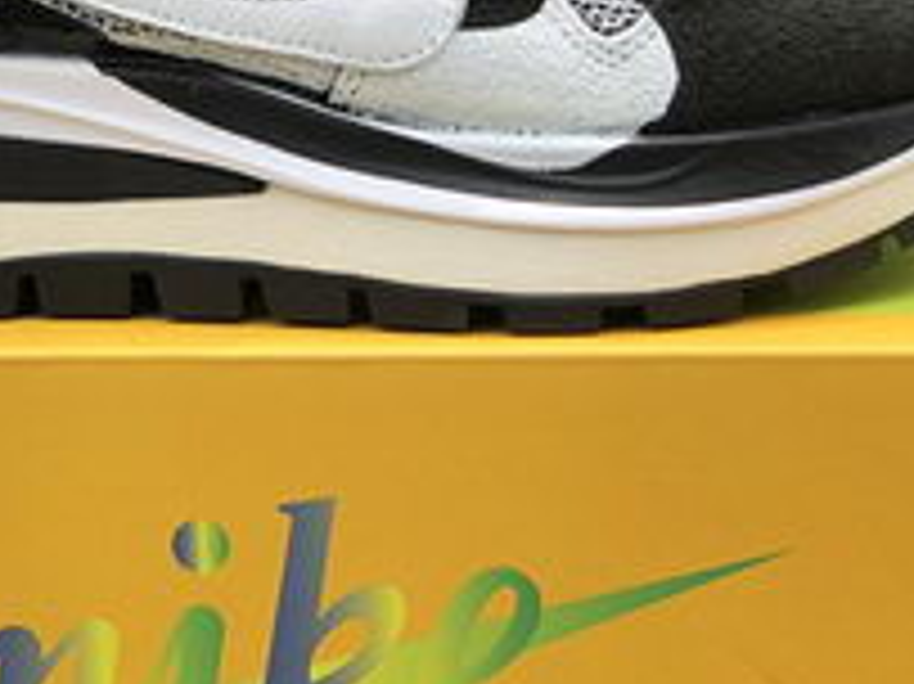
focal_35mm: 128
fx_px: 3378
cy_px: 70
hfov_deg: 15.4
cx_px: 248
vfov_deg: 11.5
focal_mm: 6
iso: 16
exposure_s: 1/527
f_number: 2.4
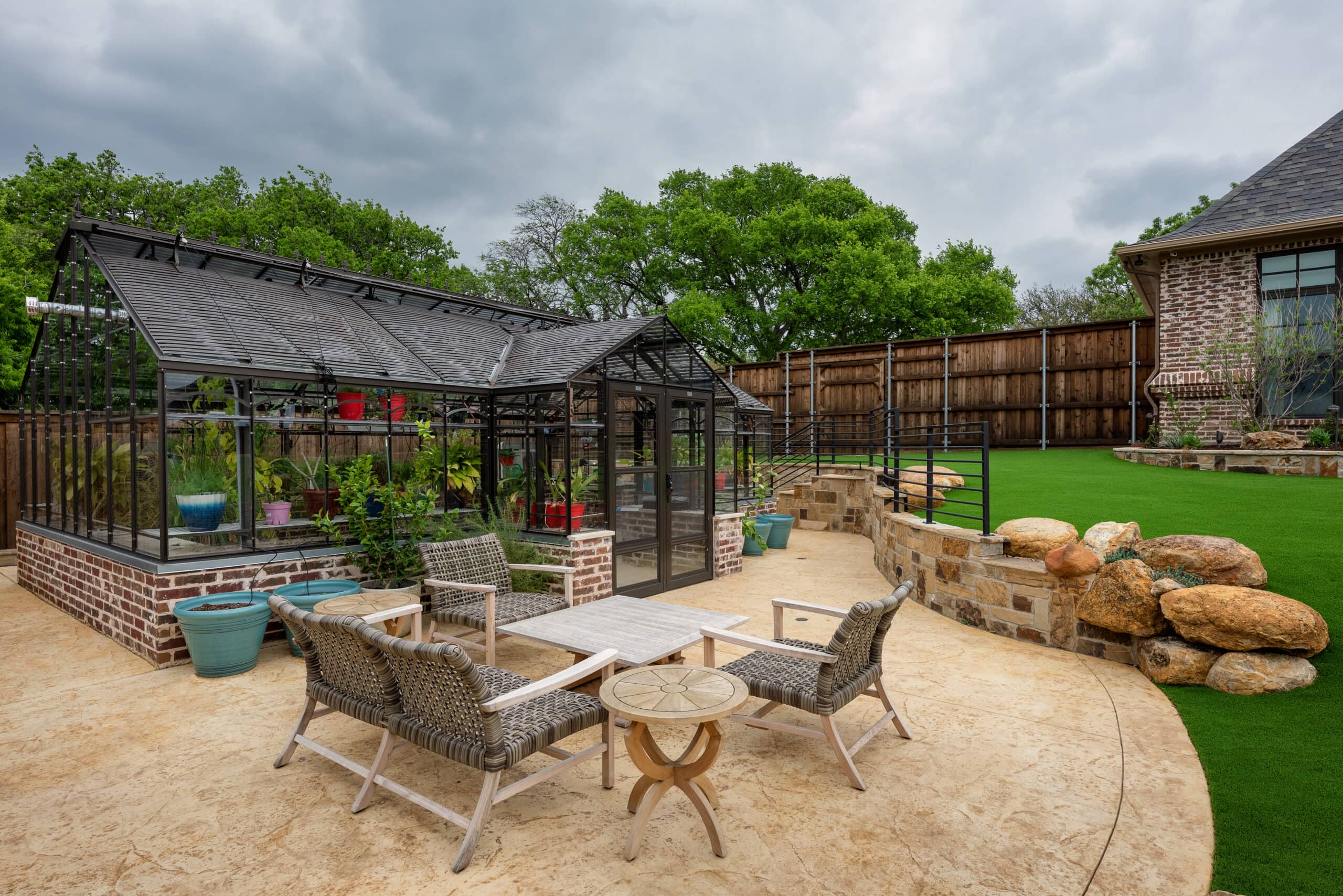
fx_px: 709
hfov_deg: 86.9
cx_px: 672
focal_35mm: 19
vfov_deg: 64.6
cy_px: 448
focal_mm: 19
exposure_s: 1/640
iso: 200
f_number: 8
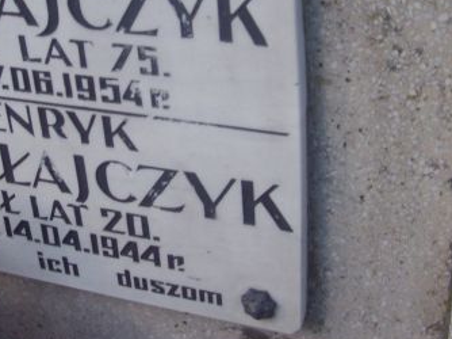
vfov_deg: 21.0
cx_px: 131
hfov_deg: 27.9
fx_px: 900
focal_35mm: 69
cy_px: 72
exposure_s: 1/128
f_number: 2.7
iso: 80
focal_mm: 6
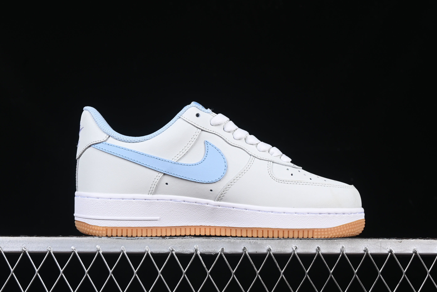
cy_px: 146
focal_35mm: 75
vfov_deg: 18.2
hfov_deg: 27.0
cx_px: 218
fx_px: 910
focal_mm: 50
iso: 160
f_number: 8
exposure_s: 1/80
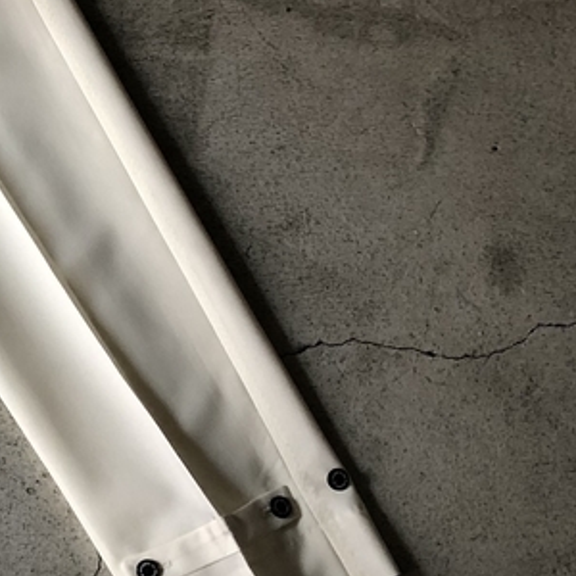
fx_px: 1864
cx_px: -294
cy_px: 156
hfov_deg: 16.1
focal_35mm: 99
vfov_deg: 17.5
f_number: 1.8
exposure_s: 1/15
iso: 40
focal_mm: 4
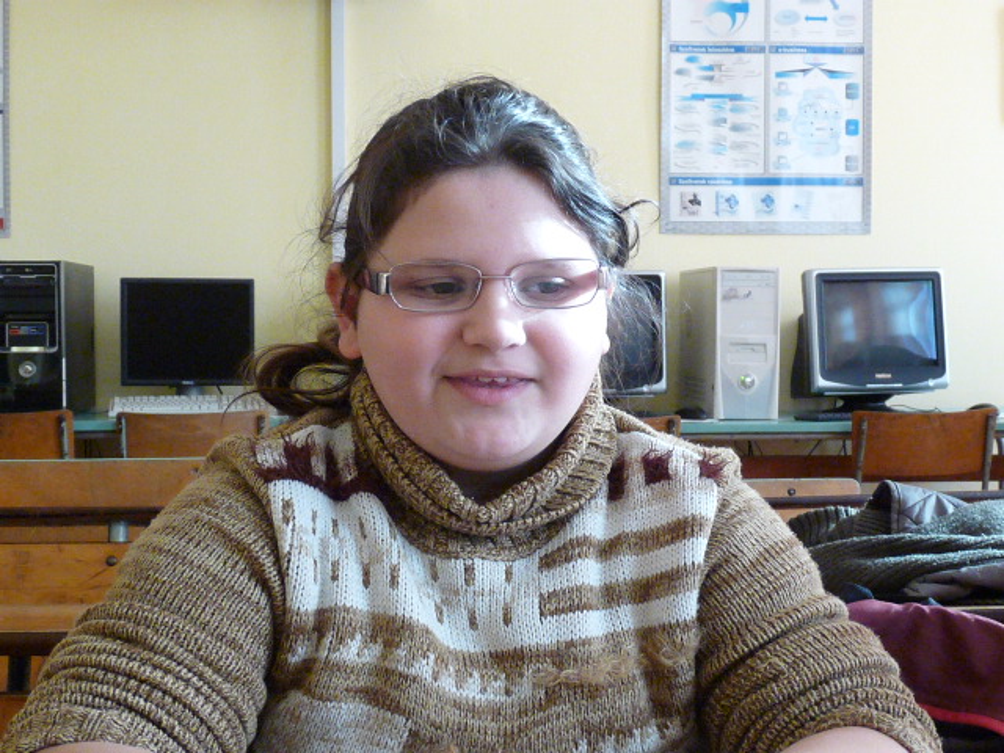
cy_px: 376
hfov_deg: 38.2
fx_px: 1450
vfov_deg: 29.1
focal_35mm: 50
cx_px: 502
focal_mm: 5
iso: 400
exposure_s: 1/80
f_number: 2.8
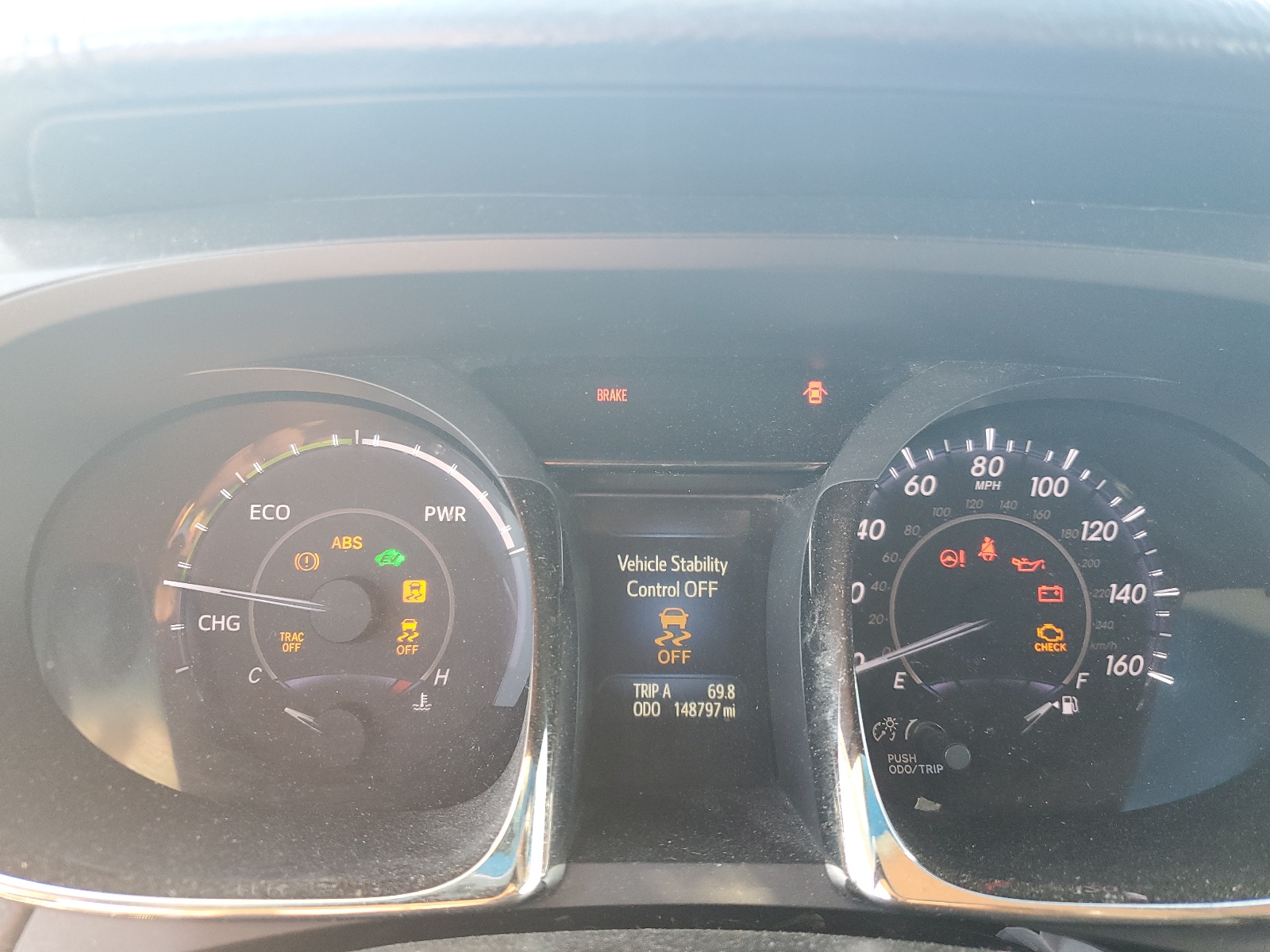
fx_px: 954
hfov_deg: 67.3
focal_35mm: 26
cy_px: 476
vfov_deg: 53.1
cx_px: 635
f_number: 1.5
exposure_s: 1/60.2
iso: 109
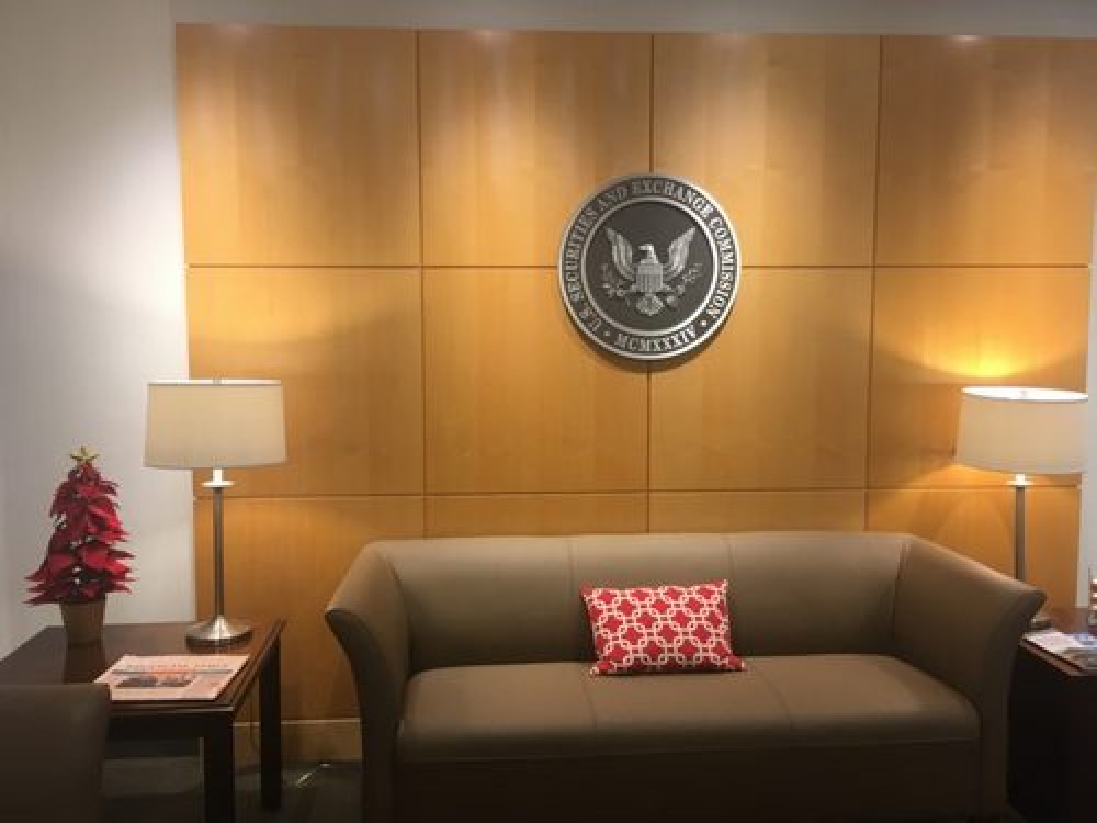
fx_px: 919
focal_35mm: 29
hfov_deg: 61.7
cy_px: 412
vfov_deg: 48.2
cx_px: 548
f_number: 2.2
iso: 64
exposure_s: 1/30
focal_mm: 4.15
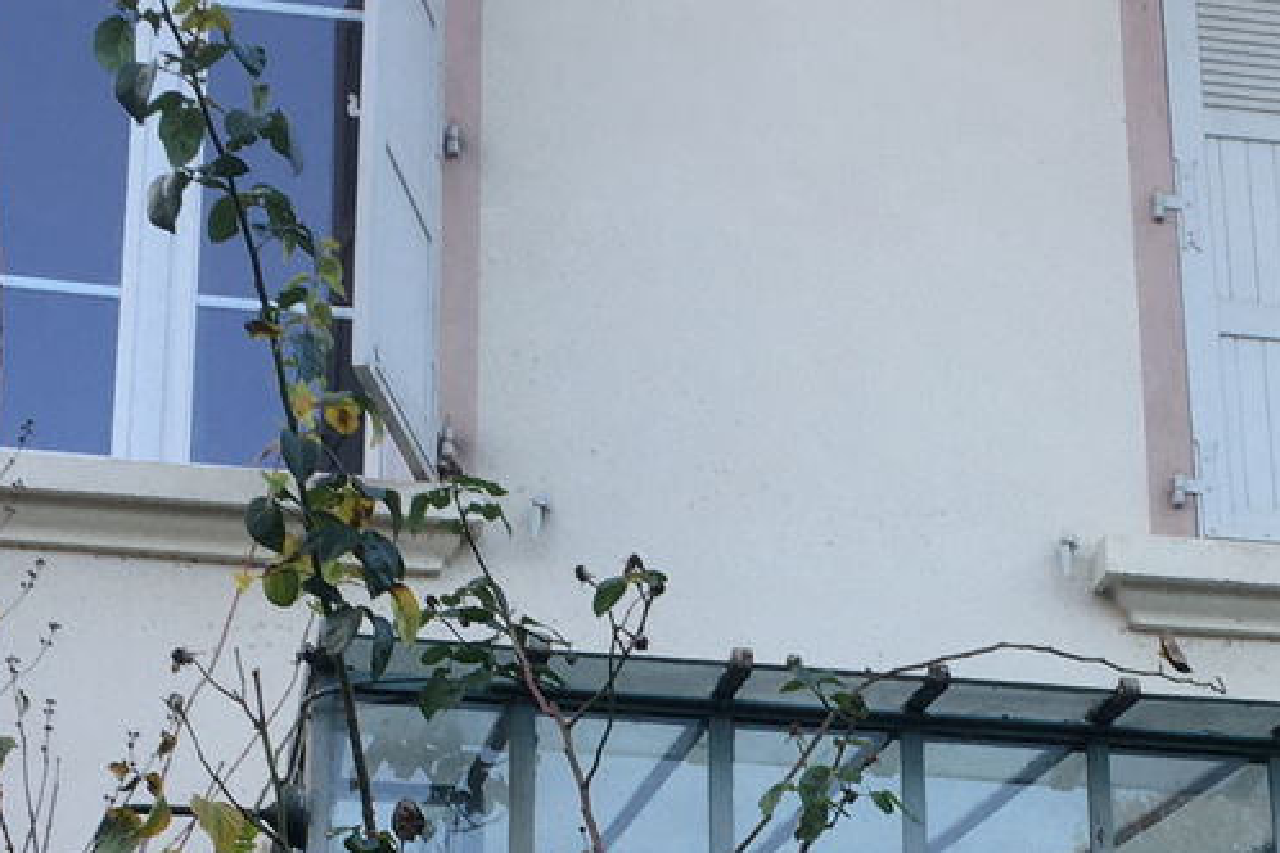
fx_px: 3449
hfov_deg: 20.9
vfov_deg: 13.9
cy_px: 822
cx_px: 920
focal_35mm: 97
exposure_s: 1/100
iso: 32
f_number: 2.2
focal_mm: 4.15
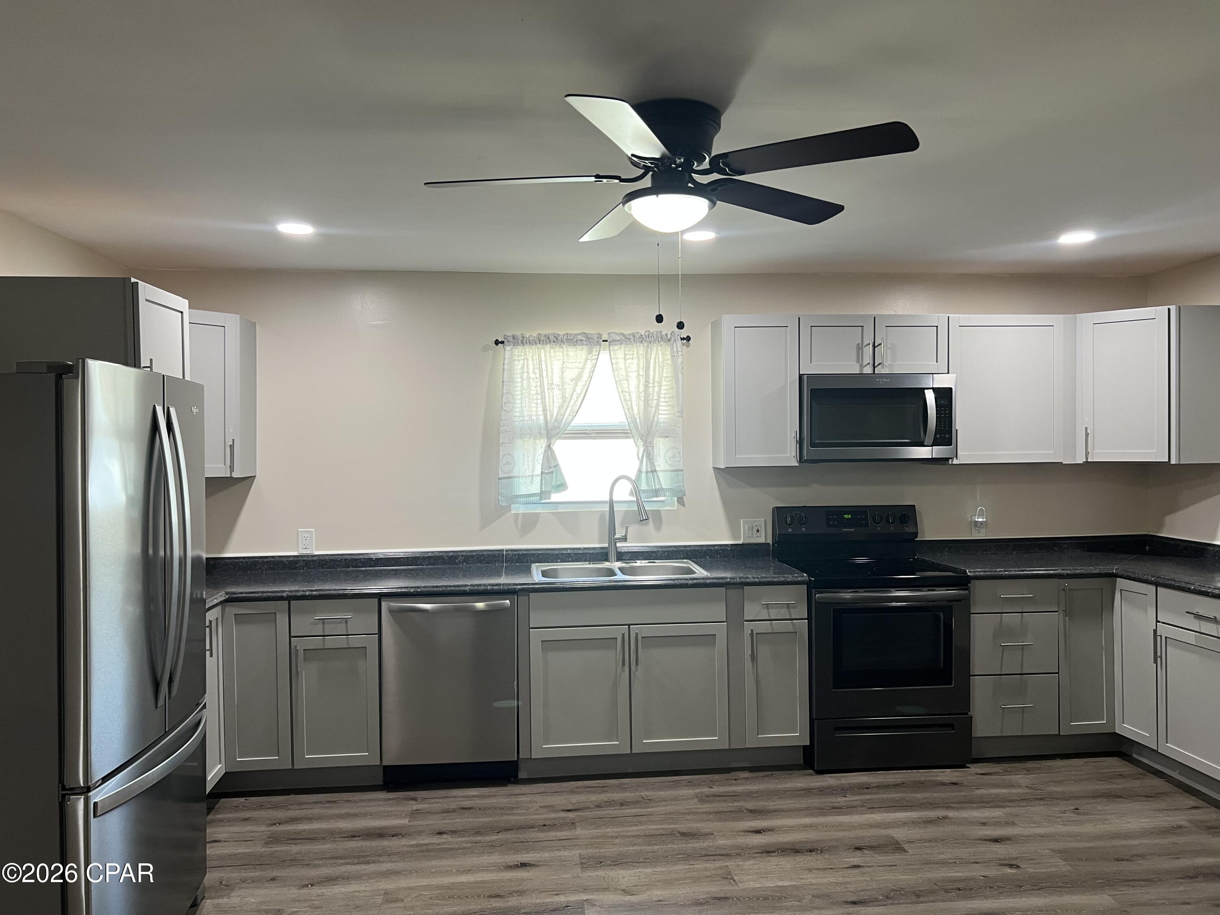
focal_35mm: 26
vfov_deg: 53.1
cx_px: 610
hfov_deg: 67.3
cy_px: 458
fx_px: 916
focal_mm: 5.7
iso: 100
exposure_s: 1/60
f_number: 1.5
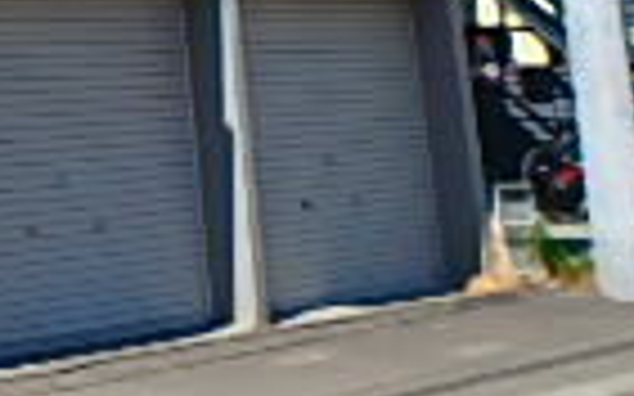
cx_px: -526
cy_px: -459
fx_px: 1744
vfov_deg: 11.4
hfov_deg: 16.8
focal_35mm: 101
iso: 125
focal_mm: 3.7
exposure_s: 1/1000
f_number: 3.5
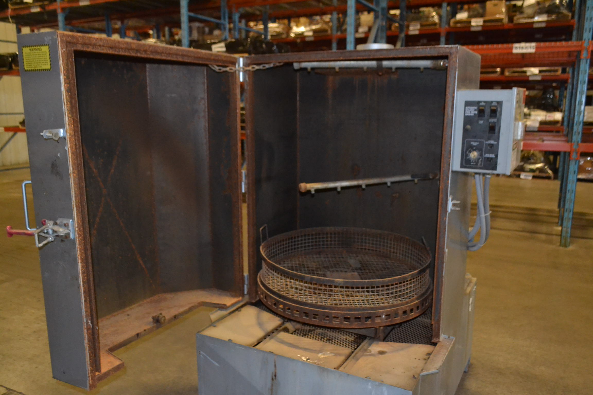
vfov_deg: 43.6
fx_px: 494
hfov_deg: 61.9
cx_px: 296
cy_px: 198
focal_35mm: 30
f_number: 3.8
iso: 3200
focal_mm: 20
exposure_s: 1/60
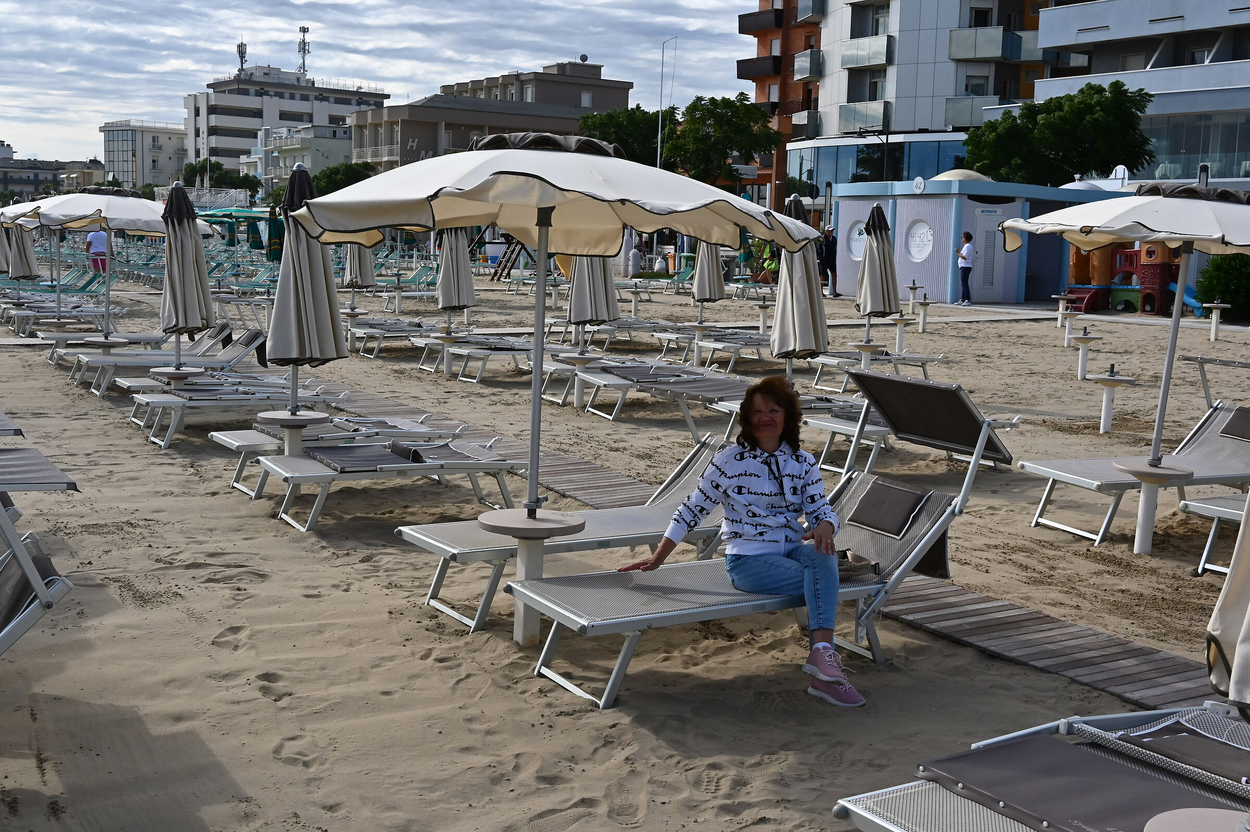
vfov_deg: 33.4
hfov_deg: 48.5
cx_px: 625
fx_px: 1388
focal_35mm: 40
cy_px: 416
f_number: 16
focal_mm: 40
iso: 800
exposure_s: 1/1000
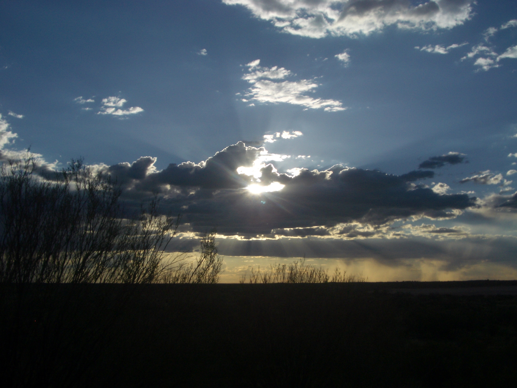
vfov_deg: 35.1
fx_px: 612
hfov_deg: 45.8
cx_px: 258
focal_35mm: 41
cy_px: 194
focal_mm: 6.8
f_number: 4.6
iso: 50
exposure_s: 1/1600
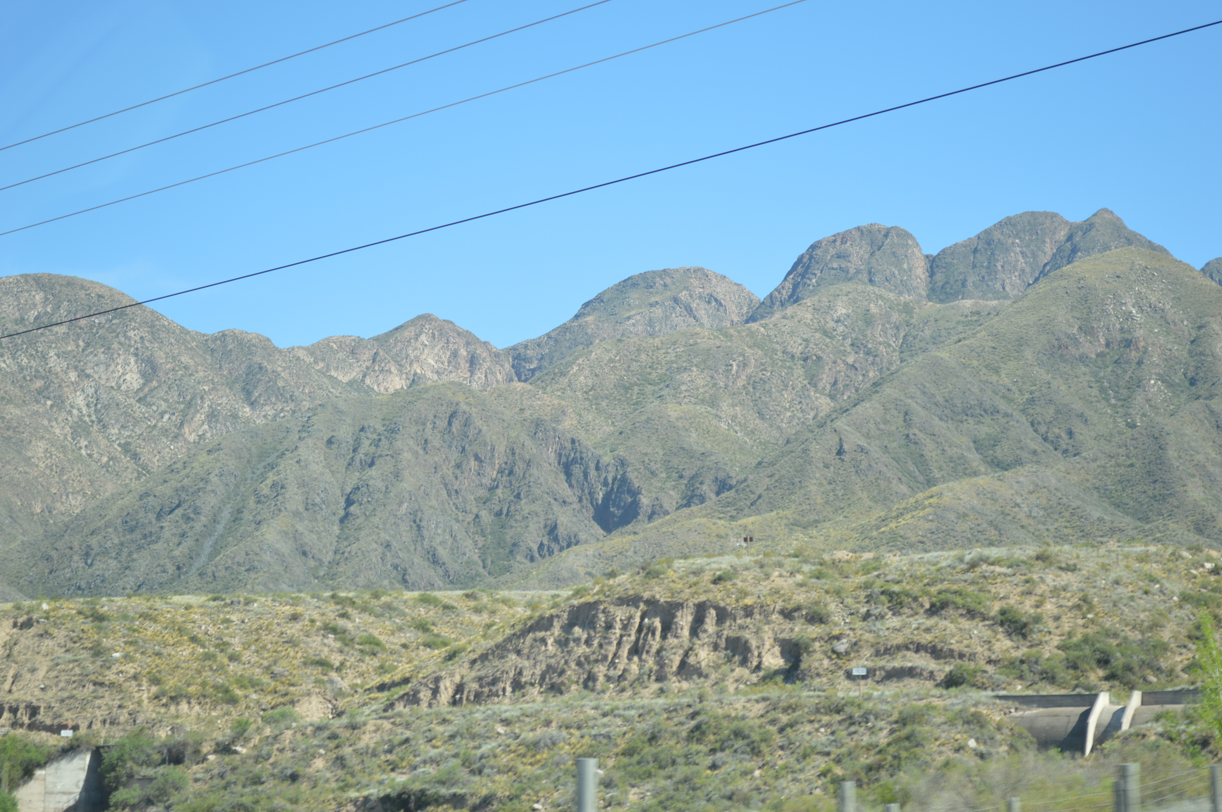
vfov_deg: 16.5
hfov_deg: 24.6
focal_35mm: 82
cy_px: 406
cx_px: 611
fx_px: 2798
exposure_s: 1/160
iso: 100
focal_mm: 55
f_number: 6.3
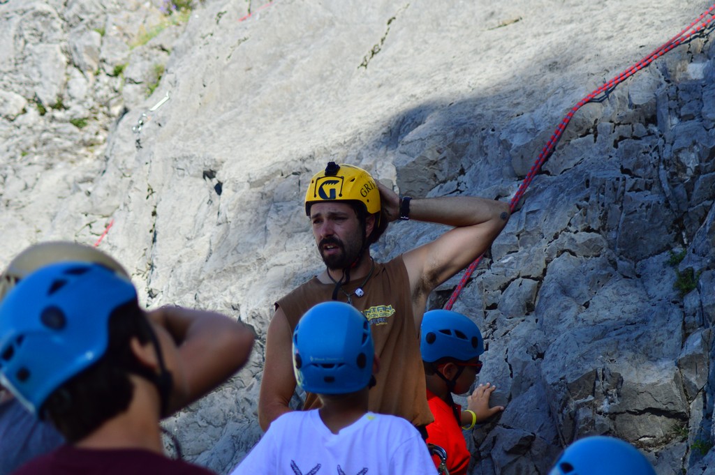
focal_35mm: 105
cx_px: 358
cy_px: 238
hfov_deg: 19.5
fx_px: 2084
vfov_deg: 13.0
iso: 140
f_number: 4
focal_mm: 70
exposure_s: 1/1000
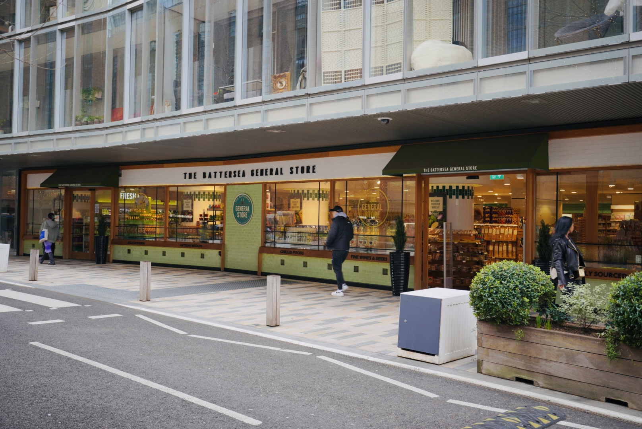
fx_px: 607
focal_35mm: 34
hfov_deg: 55.8
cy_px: 214
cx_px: 321
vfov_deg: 38.9
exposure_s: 1/80
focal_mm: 34
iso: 100
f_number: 4
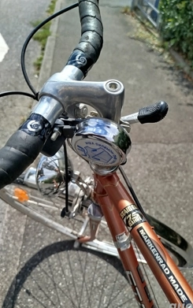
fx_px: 218
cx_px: 111
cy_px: 157
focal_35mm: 26
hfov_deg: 47.5
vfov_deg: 70.4
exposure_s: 1/713
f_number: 1.7
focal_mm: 5.31
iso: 50
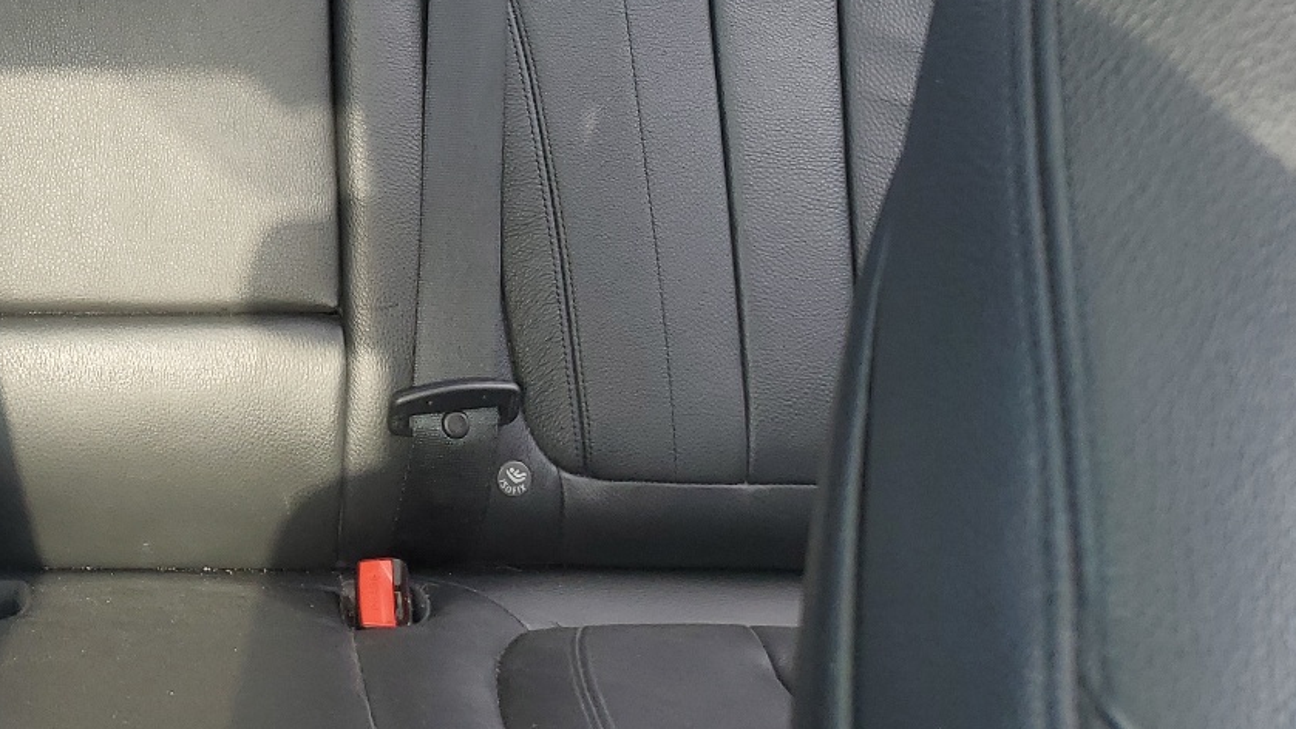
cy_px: -83
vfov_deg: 21.1
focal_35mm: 54
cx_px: 117
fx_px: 1856
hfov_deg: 36.0
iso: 50
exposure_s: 1/208
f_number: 1.5
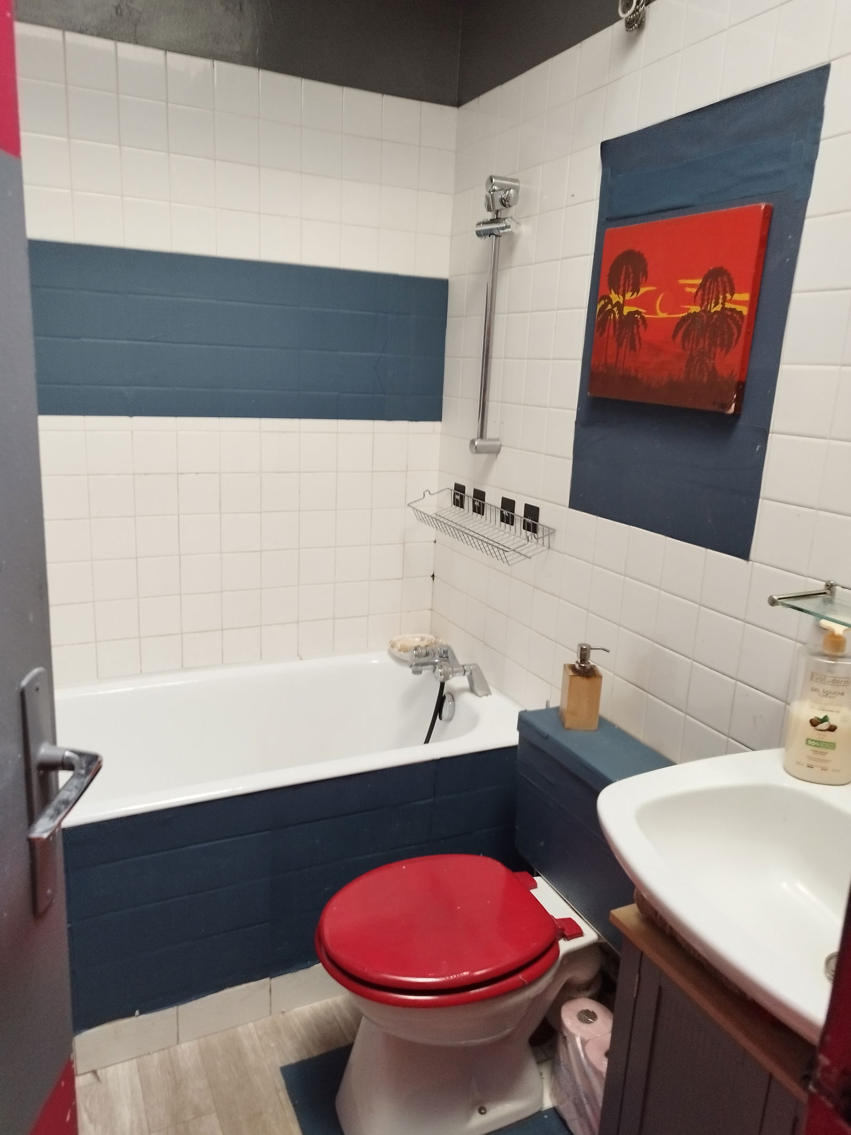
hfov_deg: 54.9
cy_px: 568
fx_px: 819
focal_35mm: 25
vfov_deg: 69.4
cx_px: 426
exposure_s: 1/33.3
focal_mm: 5.95
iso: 610
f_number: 1.89
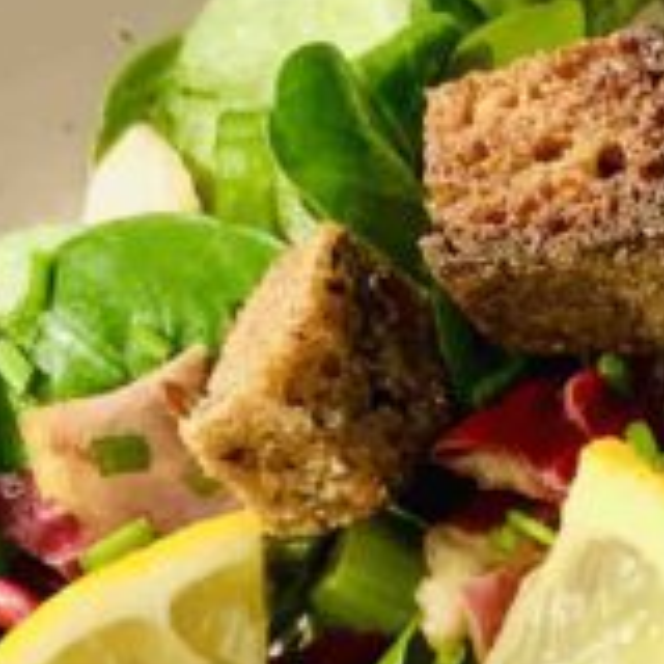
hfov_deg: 10.3
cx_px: 967
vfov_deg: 10.2
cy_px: 1075
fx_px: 3559
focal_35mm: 164
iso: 20
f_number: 1.8
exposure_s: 1/2538
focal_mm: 3
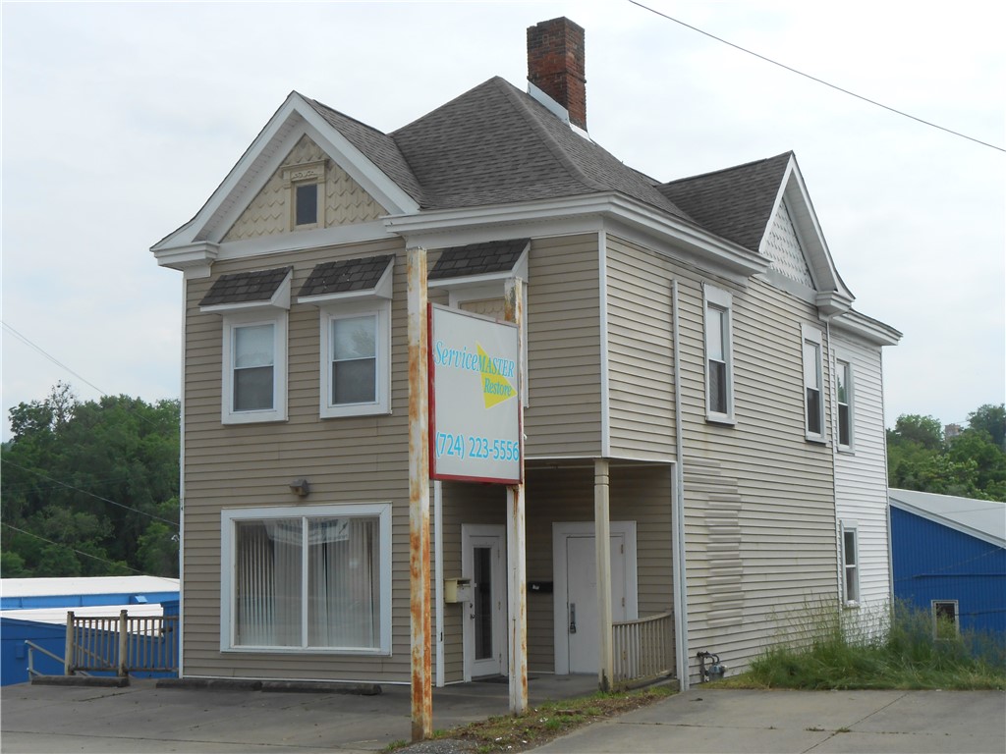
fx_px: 1627
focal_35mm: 56
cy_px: 377
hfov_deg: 34.3
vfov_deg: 26.1
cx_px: 503
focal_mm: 10
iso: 80
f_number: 5.2
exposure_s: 1/500
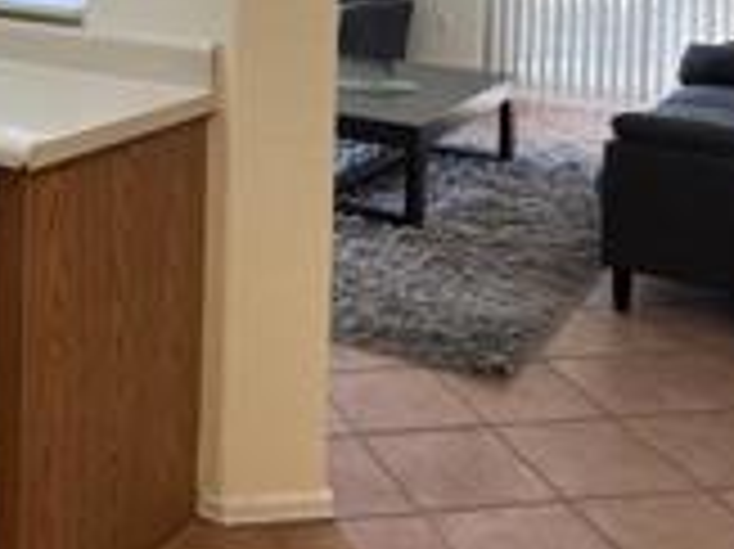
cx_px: 81
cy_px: -94
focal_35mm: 55
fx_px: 1165
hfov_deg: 33.2
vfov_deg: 24.3
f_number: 2.2
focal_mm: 2.22
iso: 160
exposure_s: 1/120
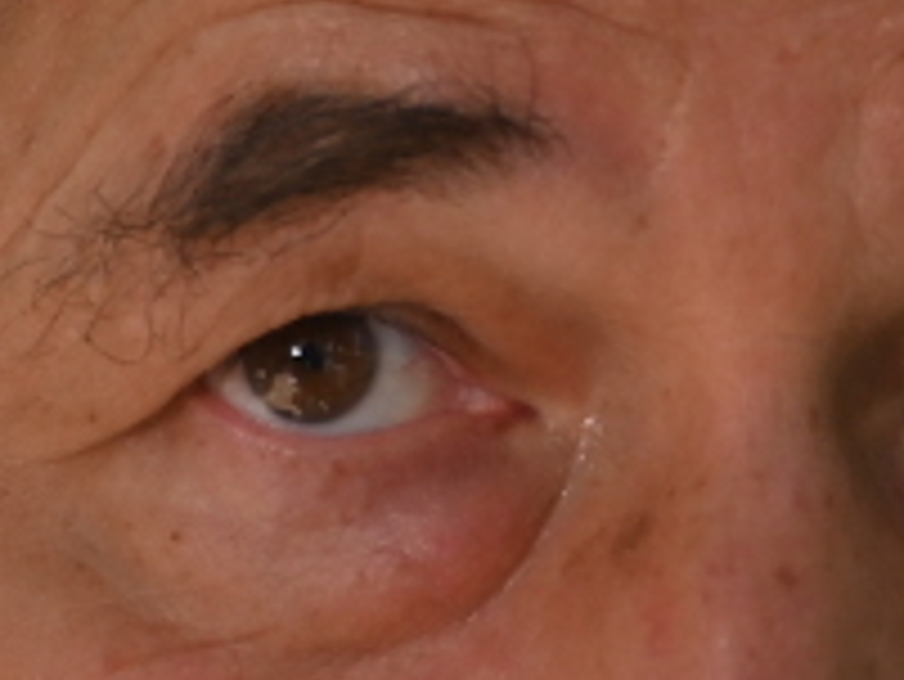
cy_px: 504
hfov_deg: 2.4
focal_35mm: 813
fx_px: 21244
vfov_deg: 1.8
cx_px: 621
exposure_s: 1/400
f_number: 2.8
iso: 100
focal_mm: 105
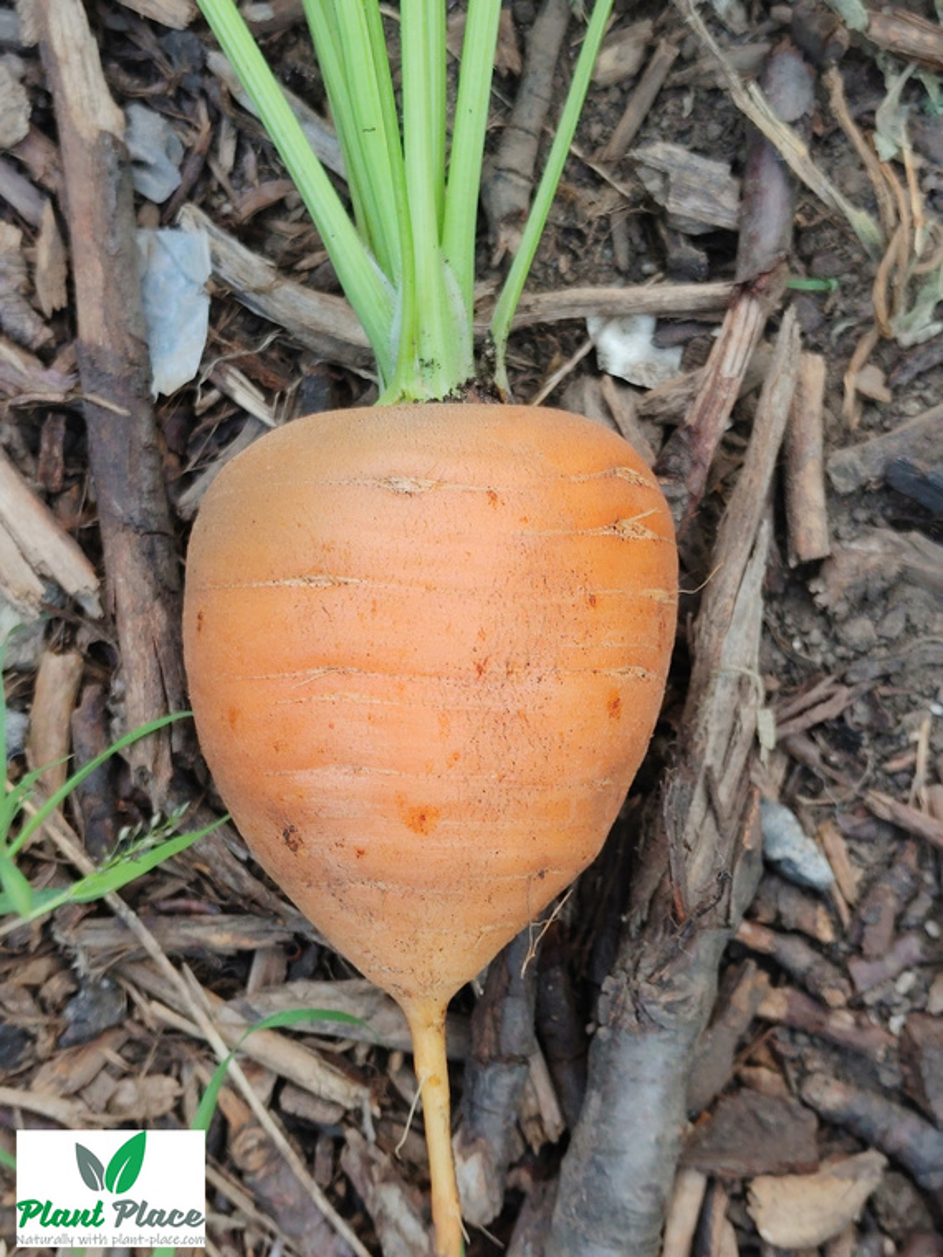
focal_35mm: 52
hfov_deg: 28.0
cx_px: 472
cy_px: 628
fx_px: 1889
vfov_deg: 36.8
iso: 100
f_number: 1.8
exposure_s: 1/60
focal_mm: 4.81
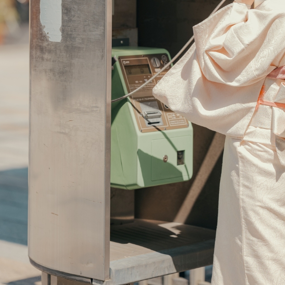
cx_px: 222
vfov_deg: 9.5
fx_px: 1705
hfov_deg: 9.5
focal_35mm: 183
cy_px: -8
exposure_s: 1/1600
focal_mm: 110
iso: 200
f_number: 2
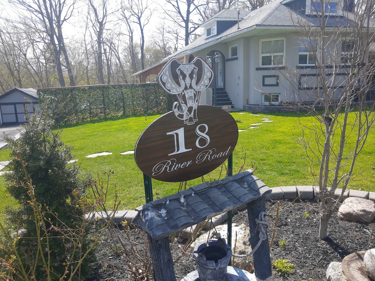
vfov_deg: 53.1
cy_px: 140
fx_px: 282
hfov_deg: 67.3
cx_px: 188
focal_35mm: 26
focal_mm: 3.95
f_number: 1.8
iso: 40
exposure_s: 1/597
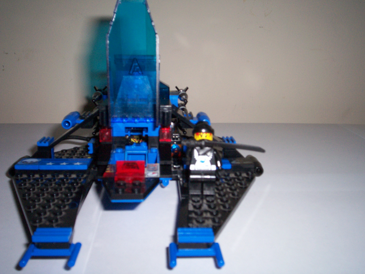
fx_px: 380
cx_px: 182
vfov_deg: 39.7
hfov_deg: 51.4
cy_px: 137
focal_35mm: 36
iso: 140
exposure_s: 1/64
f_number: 4.5
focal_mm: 5.9
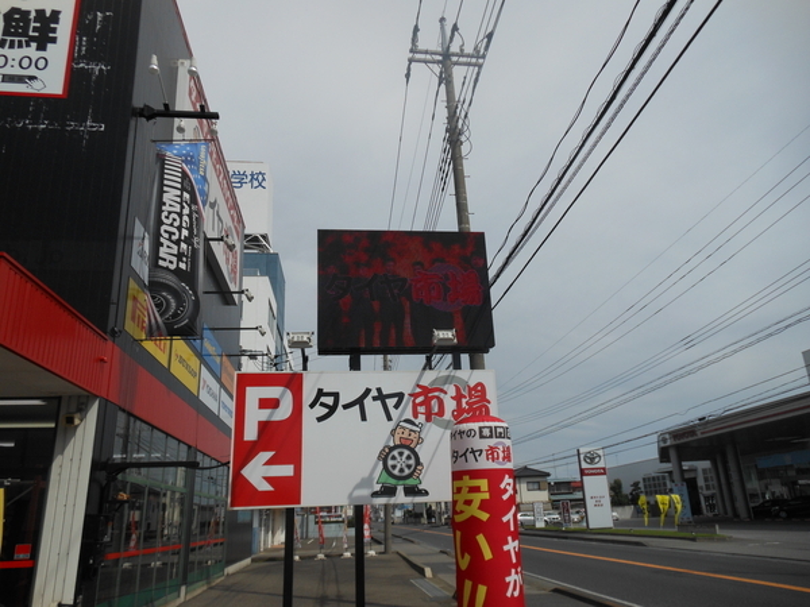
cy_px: 304
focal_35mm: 25
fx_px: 585
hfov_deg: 69.4
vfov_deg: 54.9
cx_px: 405
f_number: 10.2
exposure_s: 1/320
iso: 80
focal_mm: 4.5
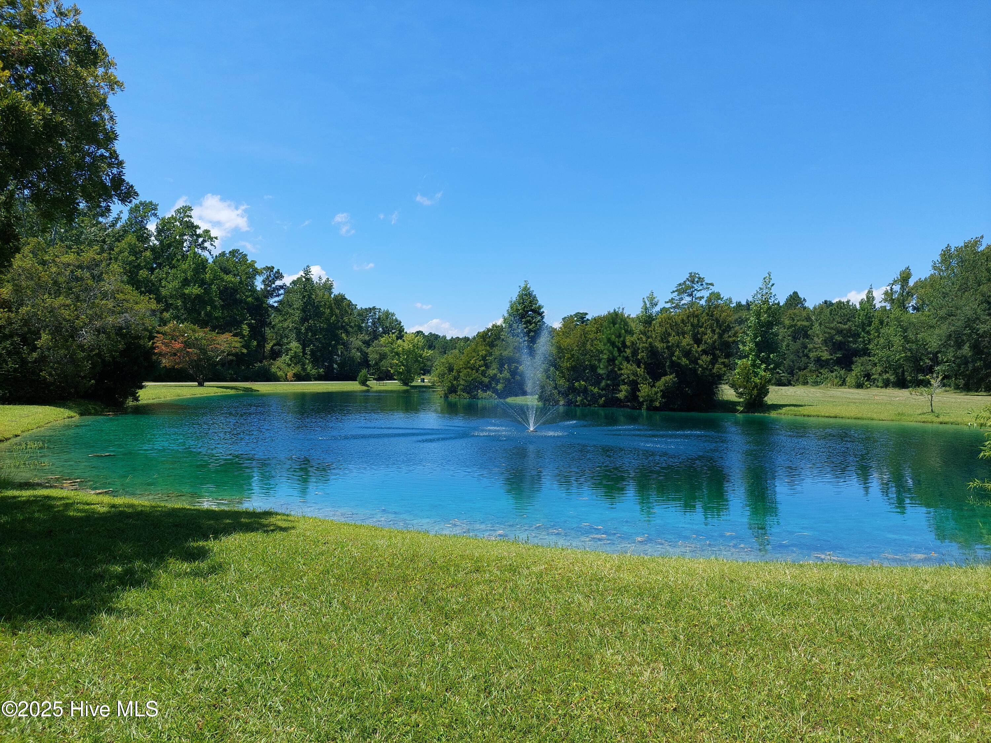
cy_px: 372
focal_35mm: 24
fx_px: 687
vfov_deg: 56.8
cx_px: 496
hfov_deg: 71.6
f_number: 1.8
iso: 40
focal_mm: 5.23
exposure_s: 1/1596
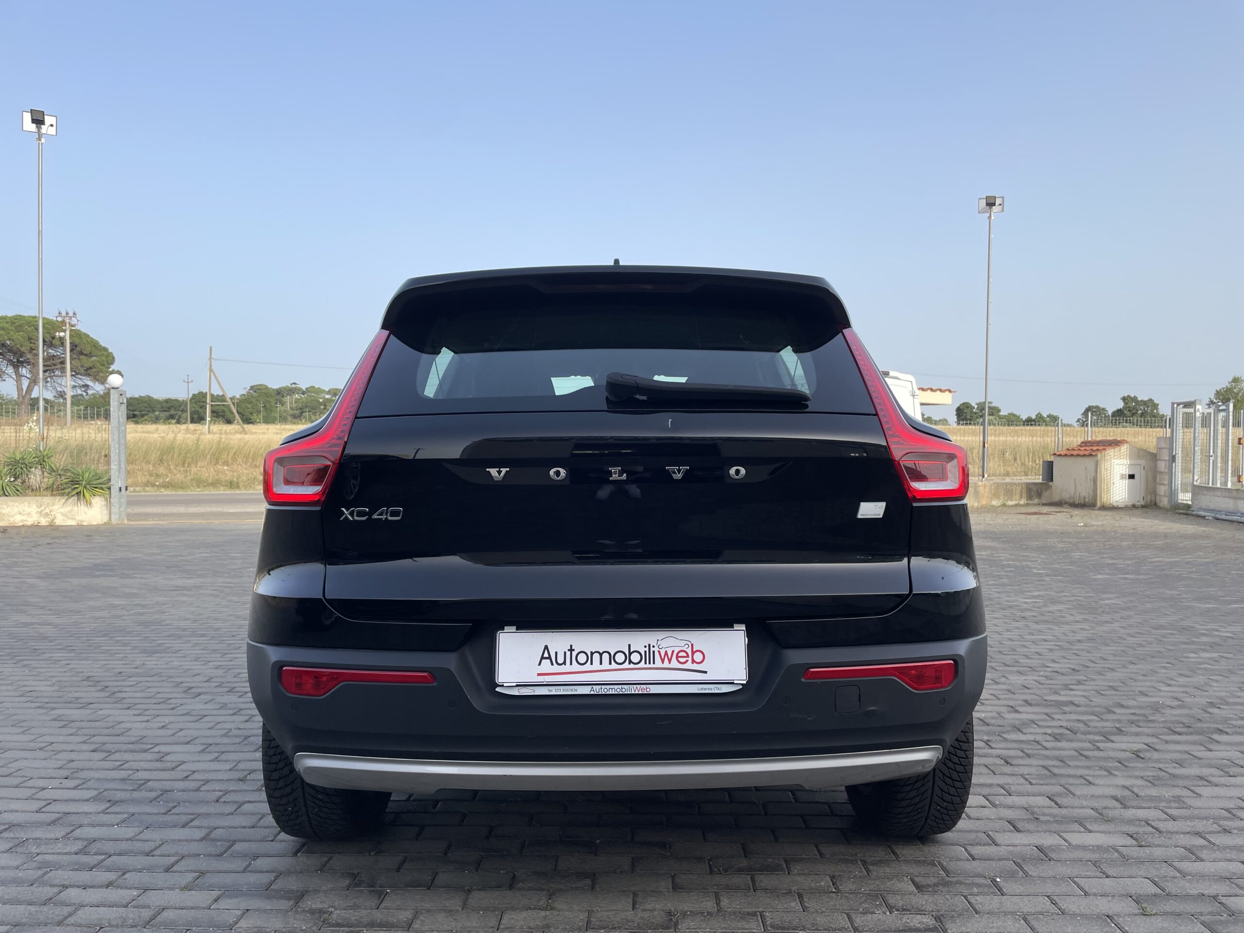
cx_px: 622
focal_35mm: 26
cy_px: 466
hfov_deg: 67.3
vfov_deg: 53.1
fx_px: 934
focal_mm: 4.2
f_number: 1.6
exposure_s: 1/1575
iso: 32
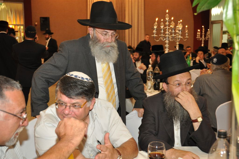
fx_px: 288
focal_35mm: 44
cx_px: 120
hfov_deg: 45.0
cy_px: 80
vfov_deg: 30.8
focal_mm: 29
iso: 800
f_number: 4
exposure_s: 1/60
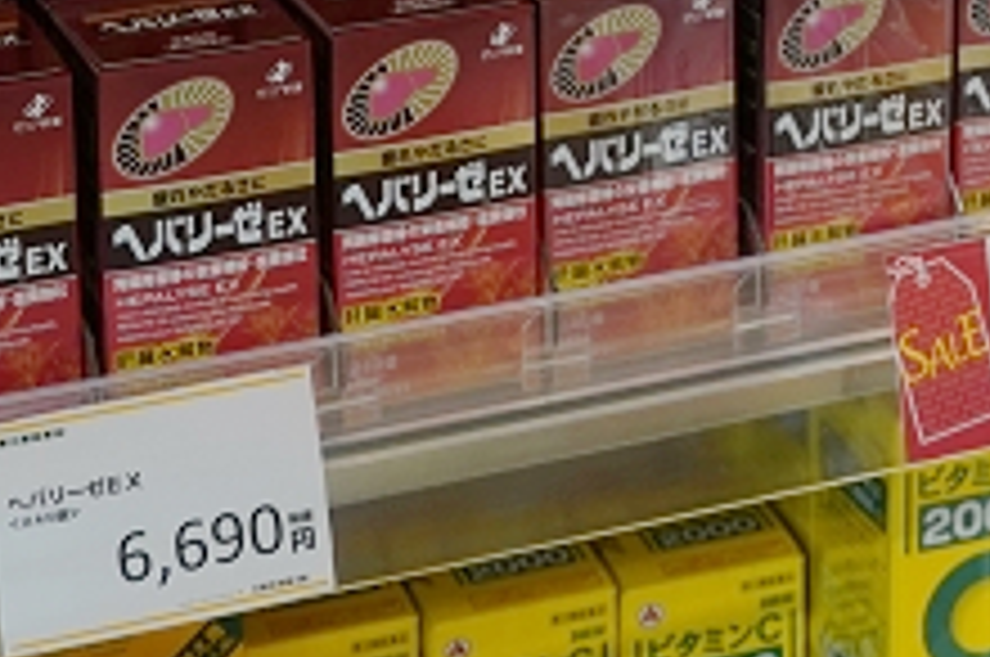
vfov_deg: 8.3
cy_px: -882
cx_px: 1314
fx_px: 4201
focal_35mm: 153
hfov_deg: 13.0
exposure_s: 1/160
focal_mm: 28
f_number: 4
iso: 1000
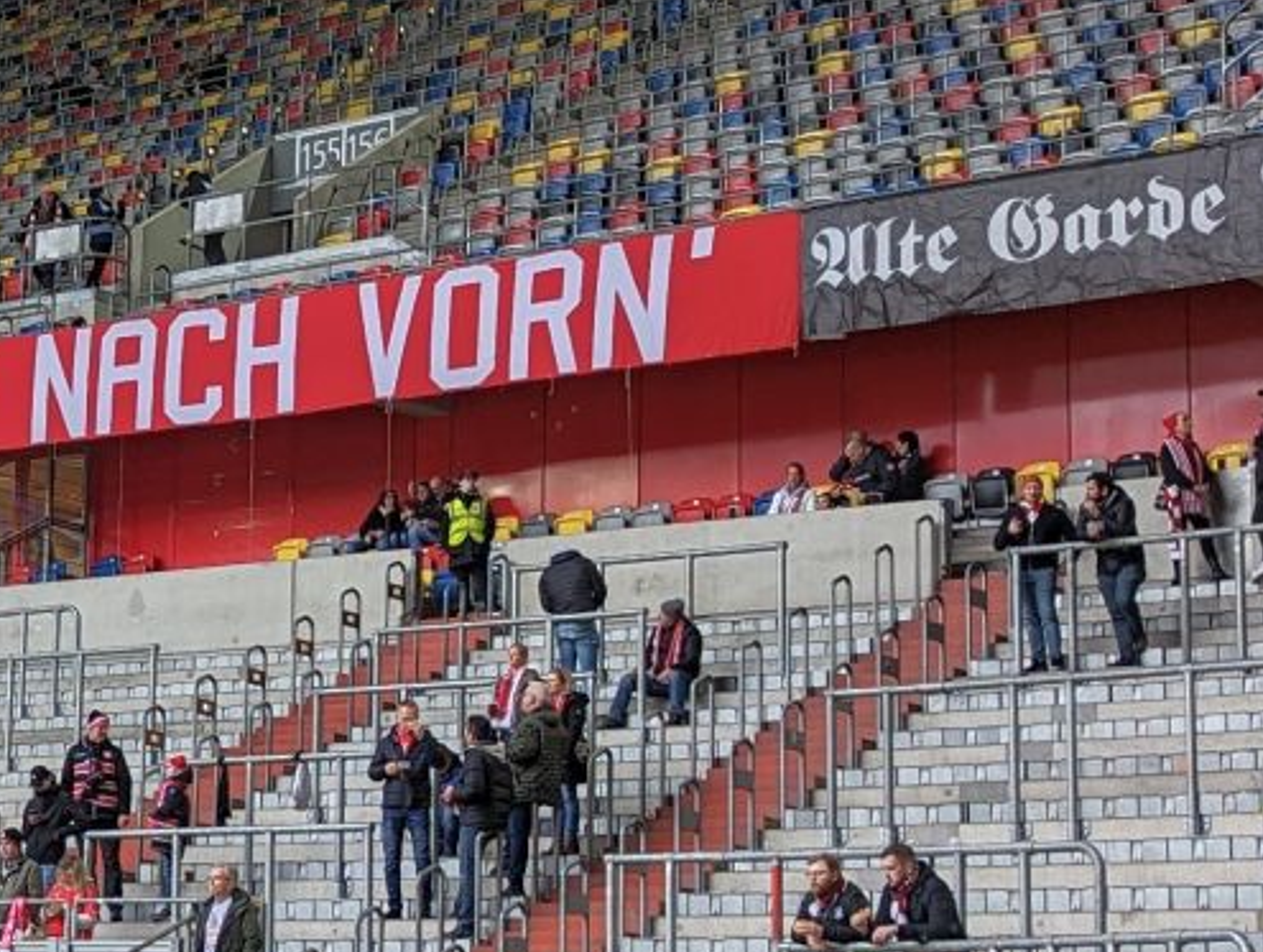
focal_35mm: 97
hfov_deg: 19.4
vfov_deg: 15.3
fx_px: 3545
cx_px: -122
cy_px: 462
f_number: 1.85
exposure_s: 1/139
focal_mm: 6.81
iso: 39
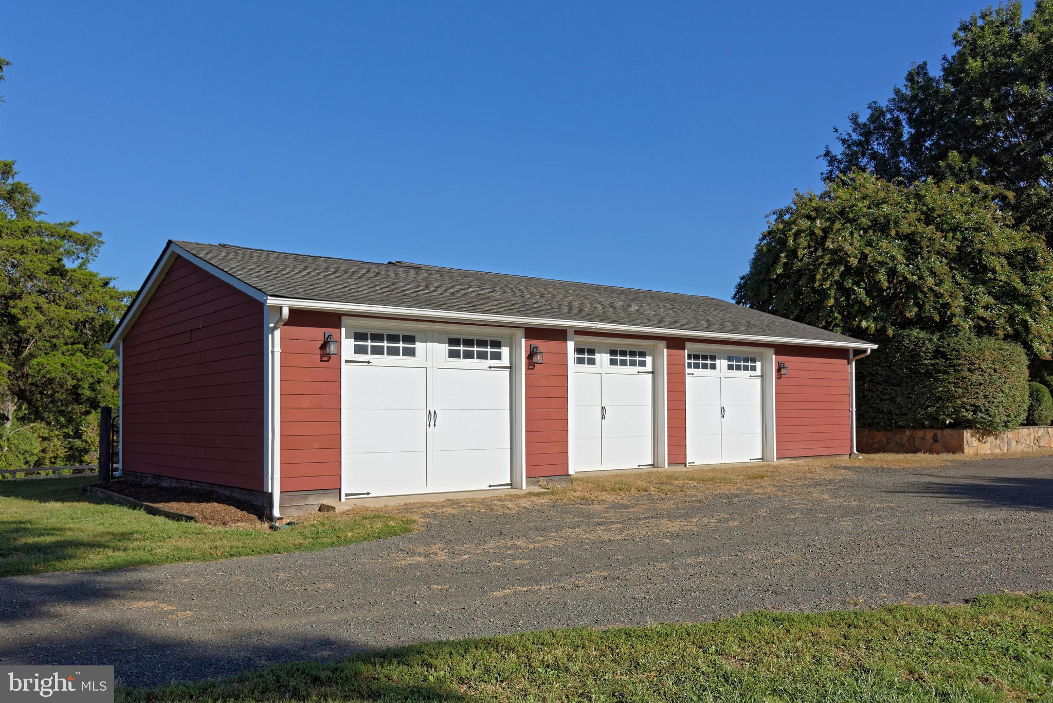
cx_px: 526
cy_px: 352
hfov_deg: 61.9
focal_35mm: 30
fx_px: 878
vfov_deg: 43.6
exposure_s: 1/1000
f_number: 8
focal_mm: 30
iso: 320
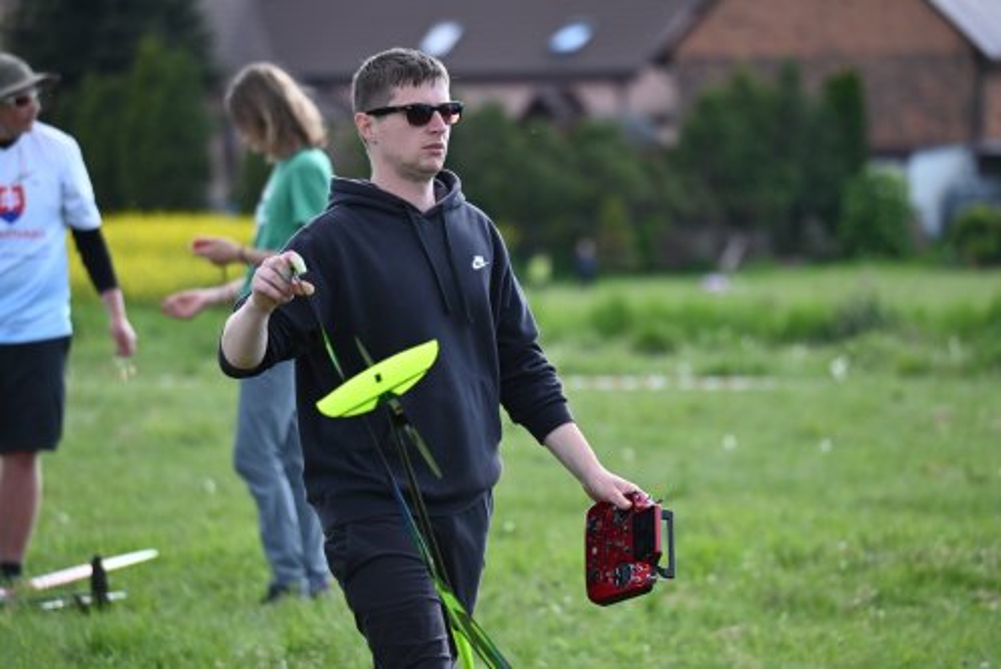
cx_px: 500
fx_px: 7512
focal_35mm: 270
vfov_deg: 5.1
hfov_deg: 7.6
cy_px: 334
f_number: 6
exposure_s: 1/320
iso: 320
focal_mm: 270
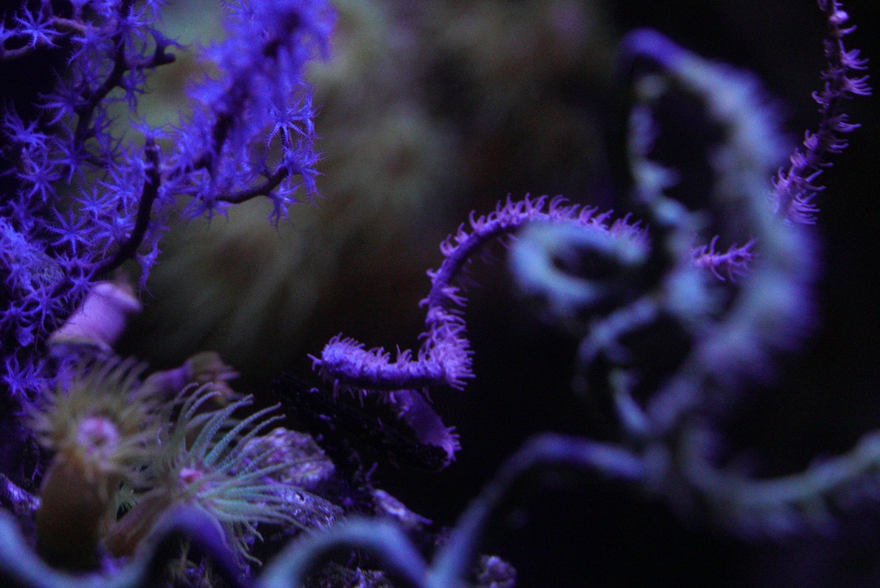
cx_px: 440
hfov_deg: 15.2
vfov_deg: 10.2
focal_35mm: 135
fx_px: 3302
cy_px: 294
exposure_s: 1/161
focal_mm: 90
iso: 6400
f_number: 5
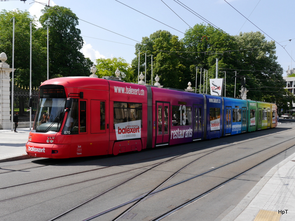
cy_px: 110
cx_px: 148
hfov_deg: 56.8
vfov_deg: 44.1
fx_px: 273
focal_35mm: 32
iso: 160
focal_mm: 16
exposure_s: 1/400
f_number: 7.1
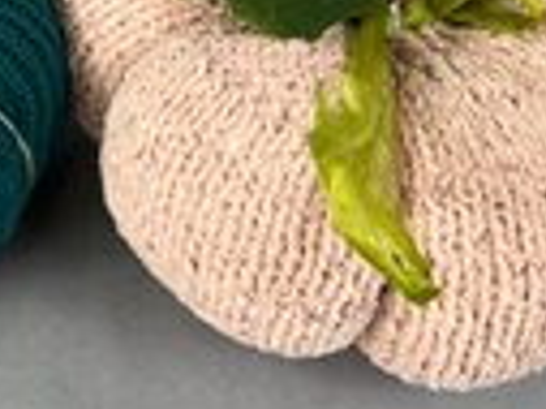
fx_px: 1103
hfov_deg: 27.5
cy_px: 24
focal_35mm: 70
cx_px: 153
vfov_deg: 20.5
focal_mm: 5.7
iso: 50
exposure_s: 1/120
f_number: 1.5
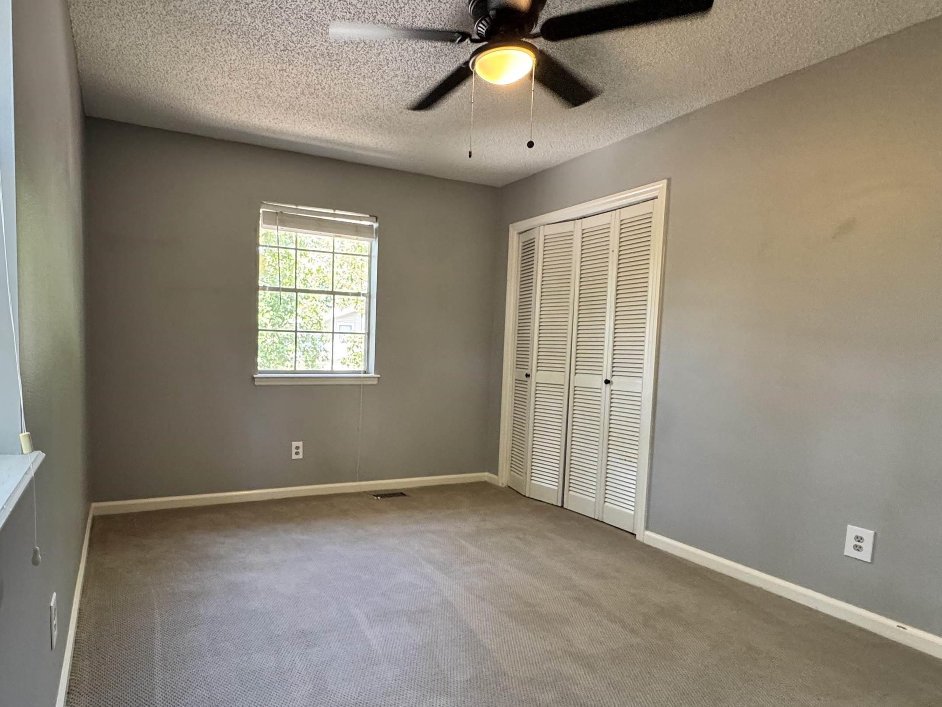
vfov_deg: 65.8
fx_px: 544
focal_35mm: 20
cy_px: 386
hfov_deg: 80.2
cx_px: 354
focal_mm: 2.22
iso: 400
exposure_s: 1/60
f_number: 2.2
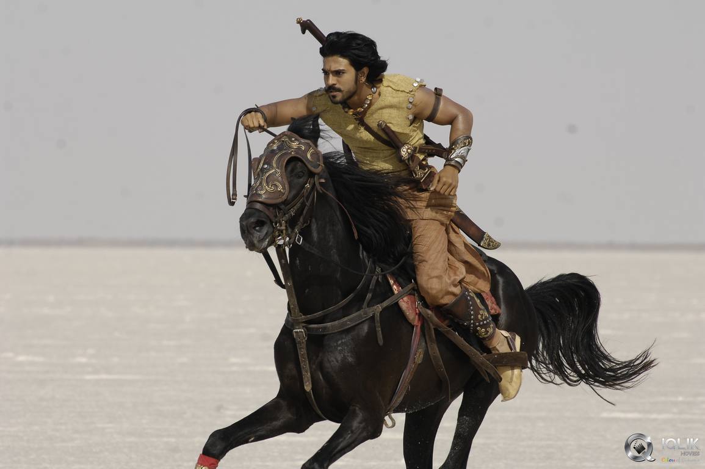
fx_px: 5870
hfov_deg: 6.9
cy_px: 234
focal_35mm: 300
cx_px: 352
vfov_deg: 4.6
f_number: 7.1
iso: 200
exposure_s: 1/1000
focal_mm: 200
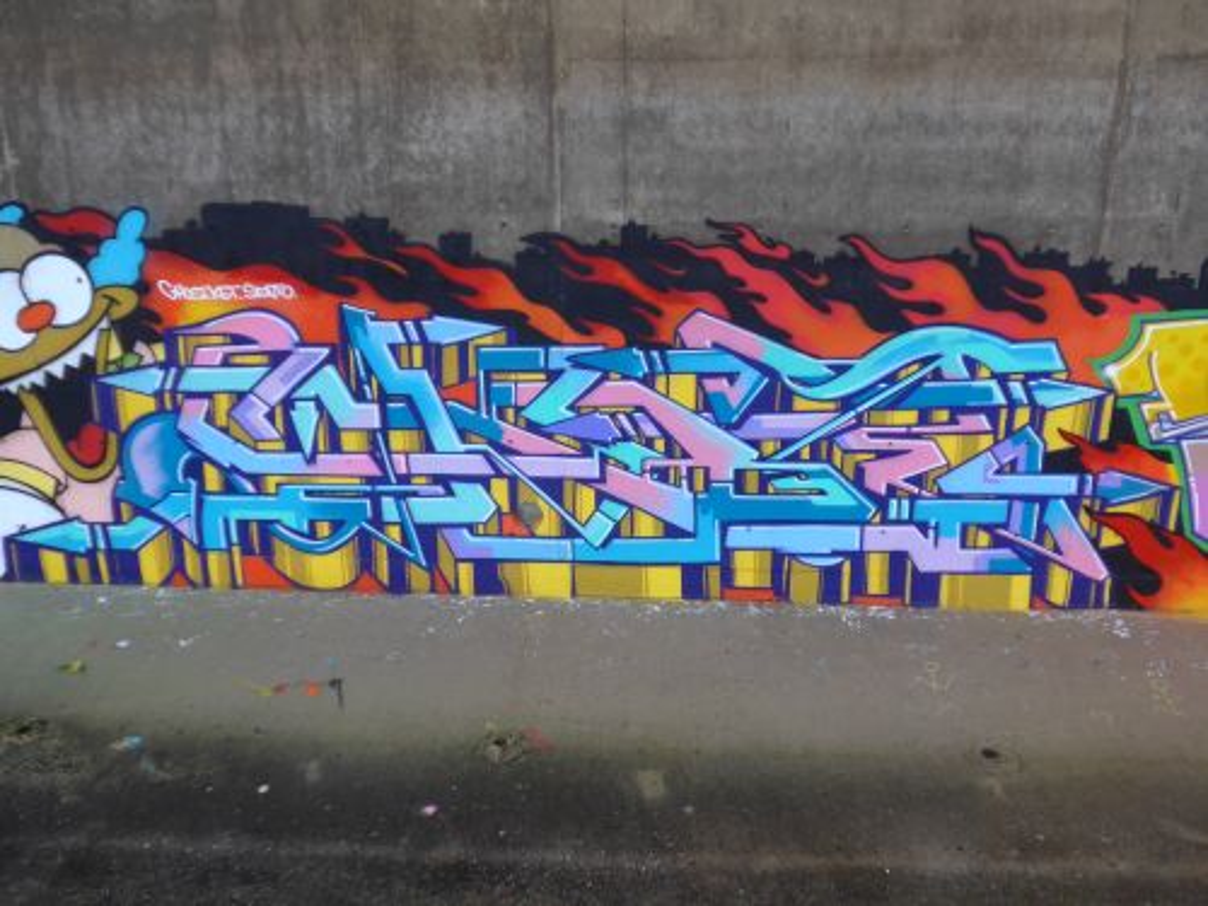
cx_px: 604
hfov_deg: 58.4
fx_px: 1082
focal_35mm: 31
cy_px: 453
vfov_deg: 45.4
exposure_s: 1/60
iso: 125
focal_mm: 6.5
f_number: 2.1
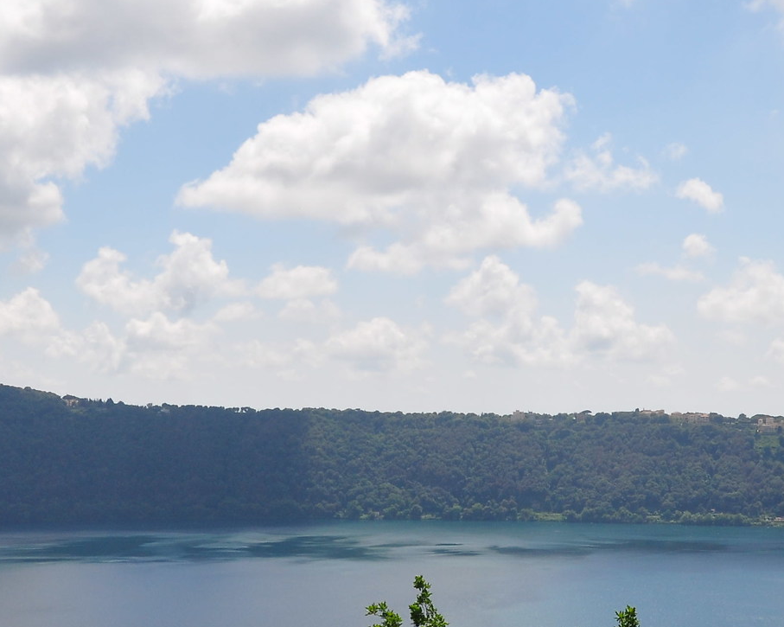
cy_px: 444
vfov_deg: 22.6
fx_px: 1554
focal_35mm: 67
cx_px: 408
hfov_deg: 28.3
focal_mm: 18
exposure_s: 1/400
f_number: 11
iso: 200
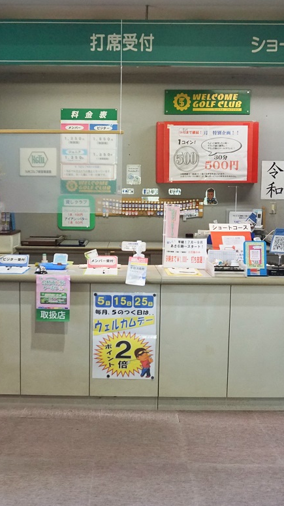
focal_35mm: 39
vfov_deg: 51.6
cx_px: 117
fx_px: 522
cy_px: 246
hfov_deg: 30.3
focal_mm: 16
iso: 1250
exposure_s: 1/160
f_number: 4
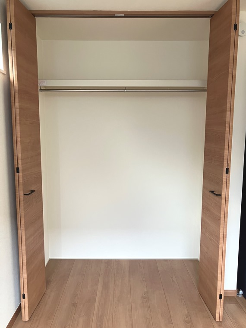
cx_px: 123
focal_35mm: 28
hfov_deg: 49.7
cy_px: 164
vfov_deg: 63.4
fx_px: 265
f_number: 1.8
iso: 200
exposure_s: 1/60
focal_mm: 3.99
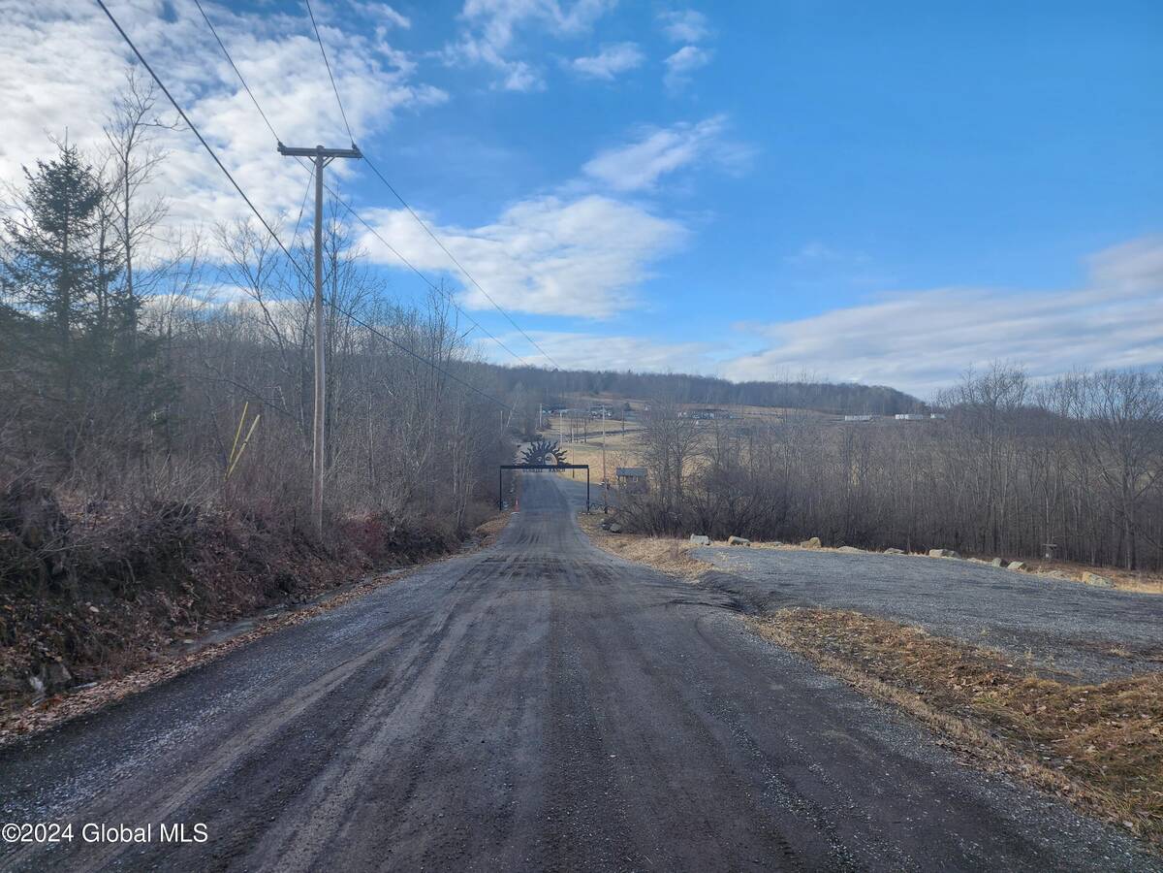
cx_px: 582
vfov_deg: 58.9
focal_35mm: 23
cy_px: 436
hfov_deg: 73.9
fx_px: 773
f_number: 1.8
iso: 12
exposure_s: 1/568
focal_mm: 6.4
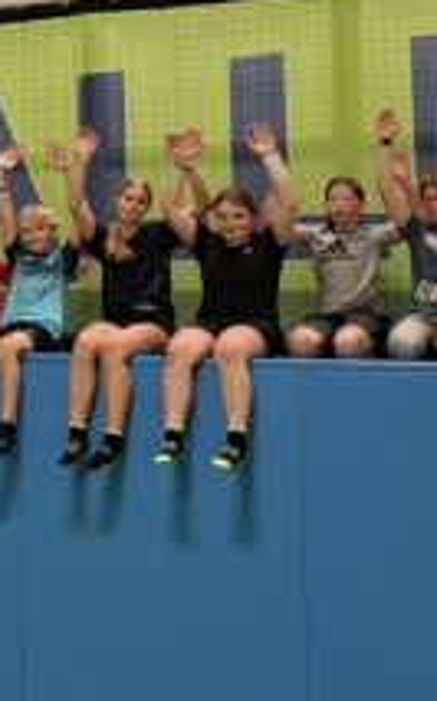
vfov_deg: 21.9
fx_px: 1792
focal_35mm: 94
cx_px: -503
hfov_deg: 12.0
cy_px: 160
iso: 320
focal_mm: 5.54
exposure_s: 1/50
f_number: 1.8
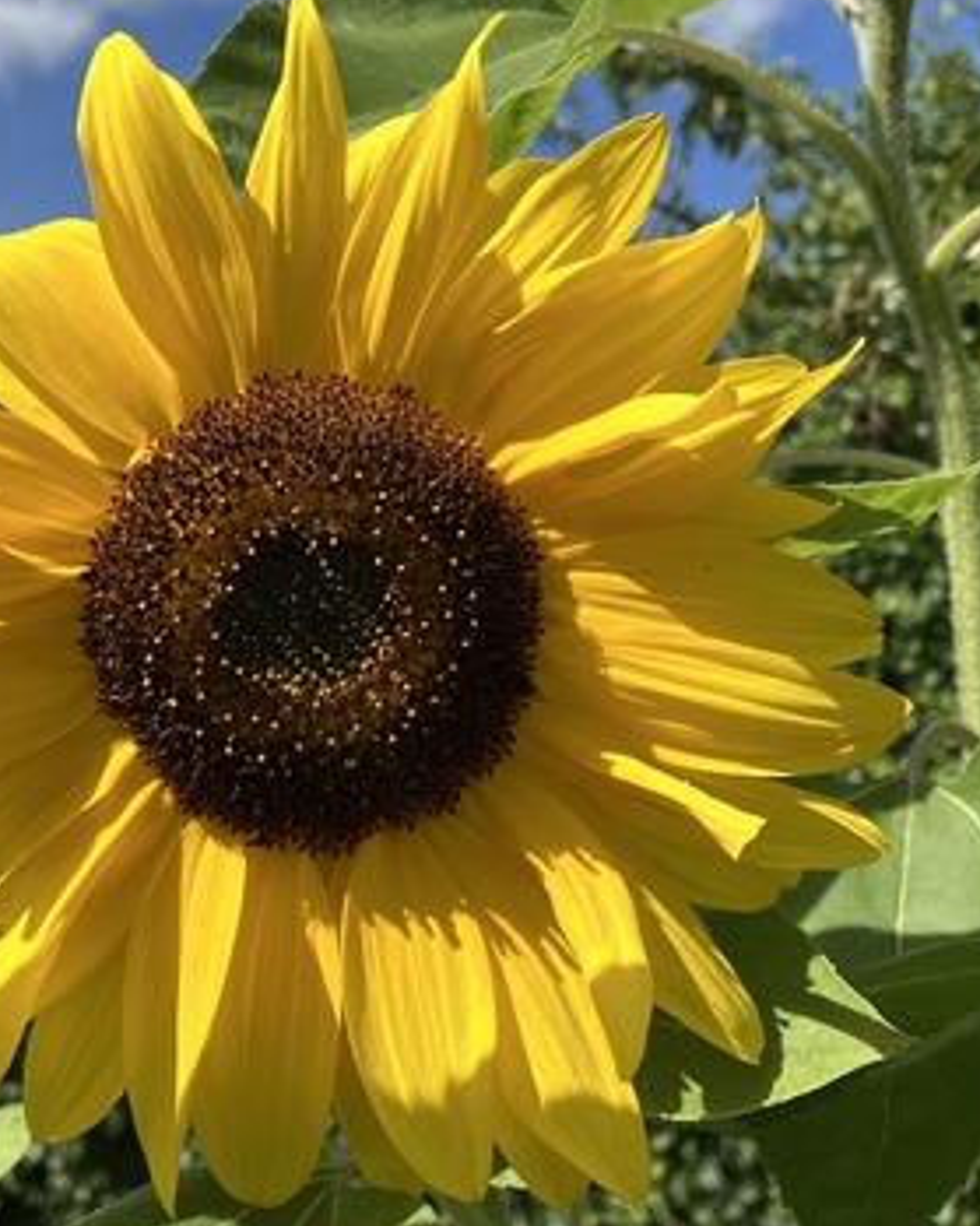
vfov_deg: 38.8
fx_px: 1741
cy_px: 571
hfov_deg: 31.2
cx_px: 313
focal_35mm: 48
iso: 32
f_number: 1.8
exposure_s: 1/2114
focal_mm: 3.99
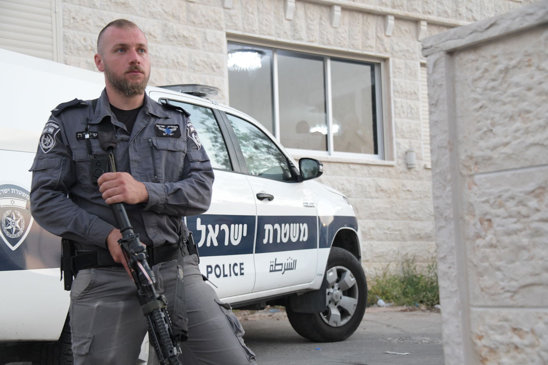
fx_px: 944
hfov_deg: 32.4
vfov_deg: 21.9
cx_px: 274
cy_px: 182
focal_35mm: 62
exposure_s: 1/125
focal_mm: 62
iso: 5000
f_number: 5.6
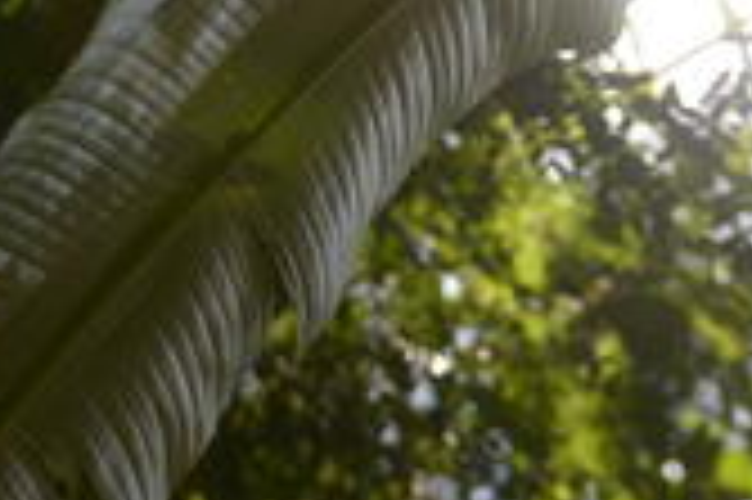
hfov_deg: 21.9
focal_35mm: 93
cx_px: 414
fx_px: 1941
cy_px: -122
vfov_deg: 14.2
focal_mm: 31
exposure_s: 1/125
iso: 100
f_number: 3.5
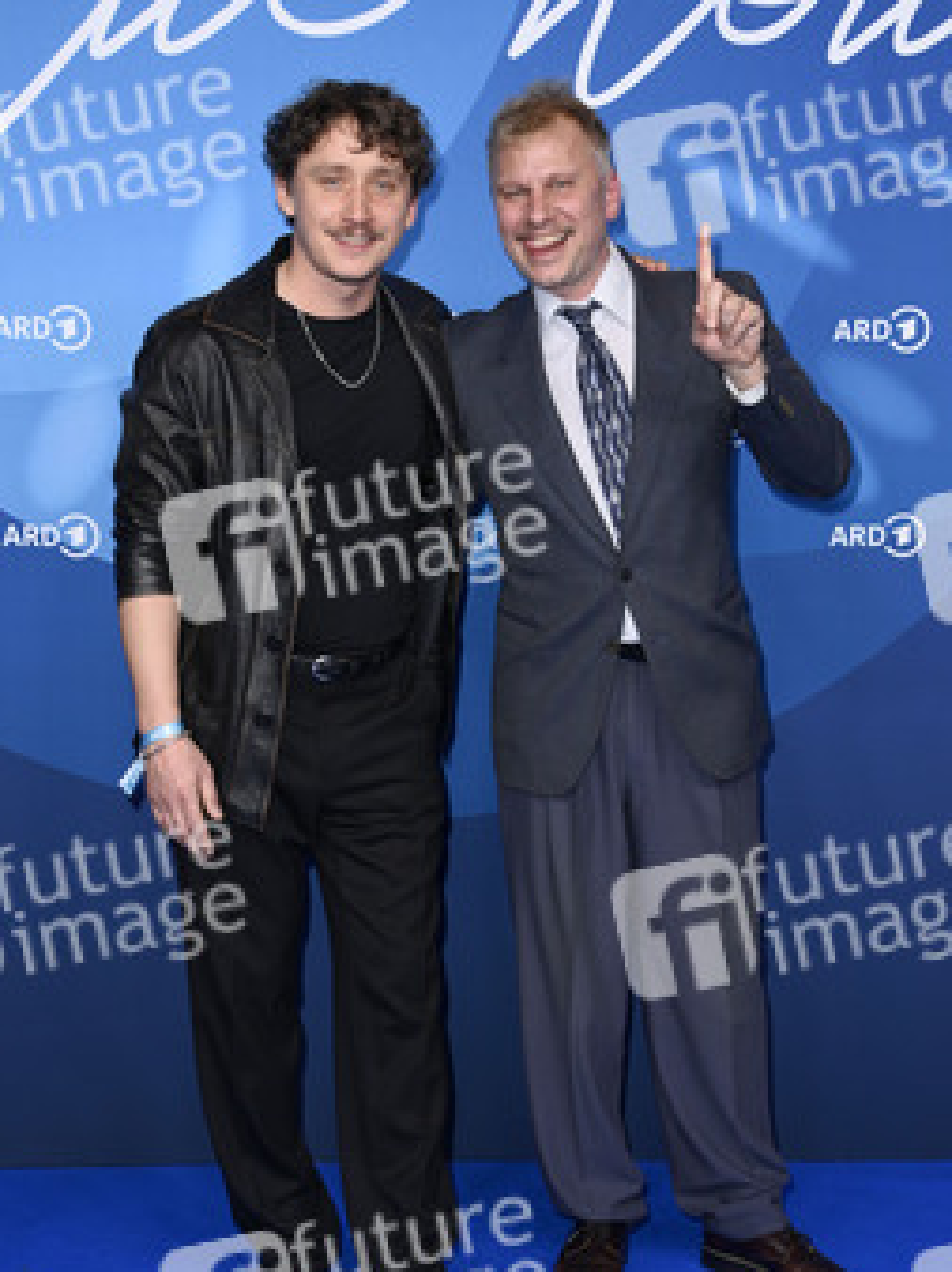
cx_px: 463
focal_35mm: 66
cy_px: 723
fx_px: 2423
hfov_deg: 22.2
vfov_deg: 29.4
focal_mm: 58
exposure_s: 1/250
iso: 800
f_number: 5.6
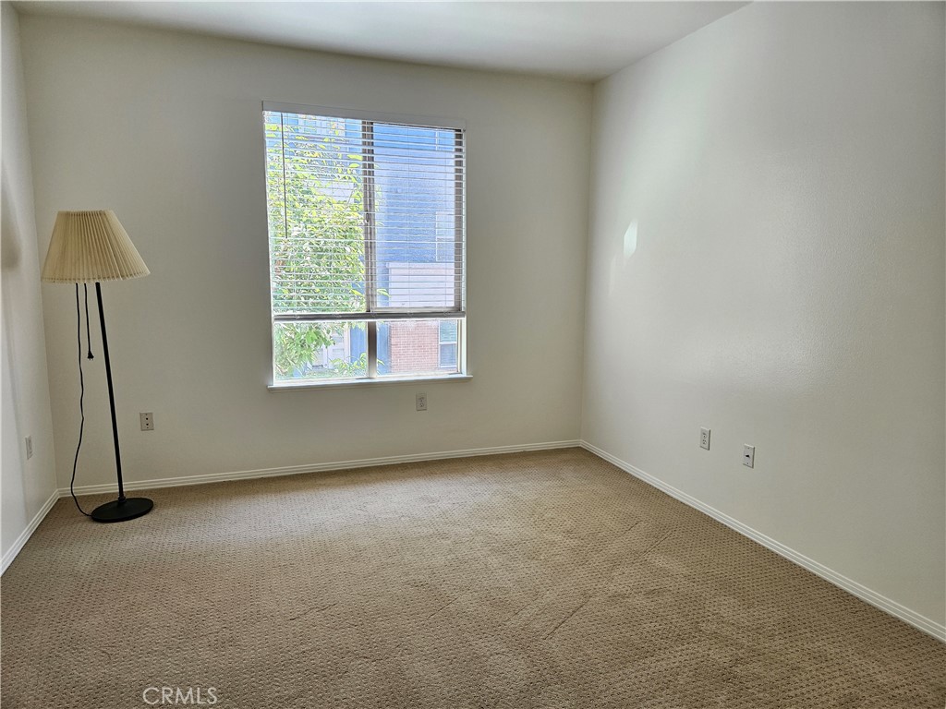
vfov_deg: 58.9
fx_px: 629
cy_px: 354
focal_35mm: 23
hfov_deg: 73.9
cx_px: 473
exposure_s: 1/207
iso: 160
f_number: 1.8
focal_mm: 5.4
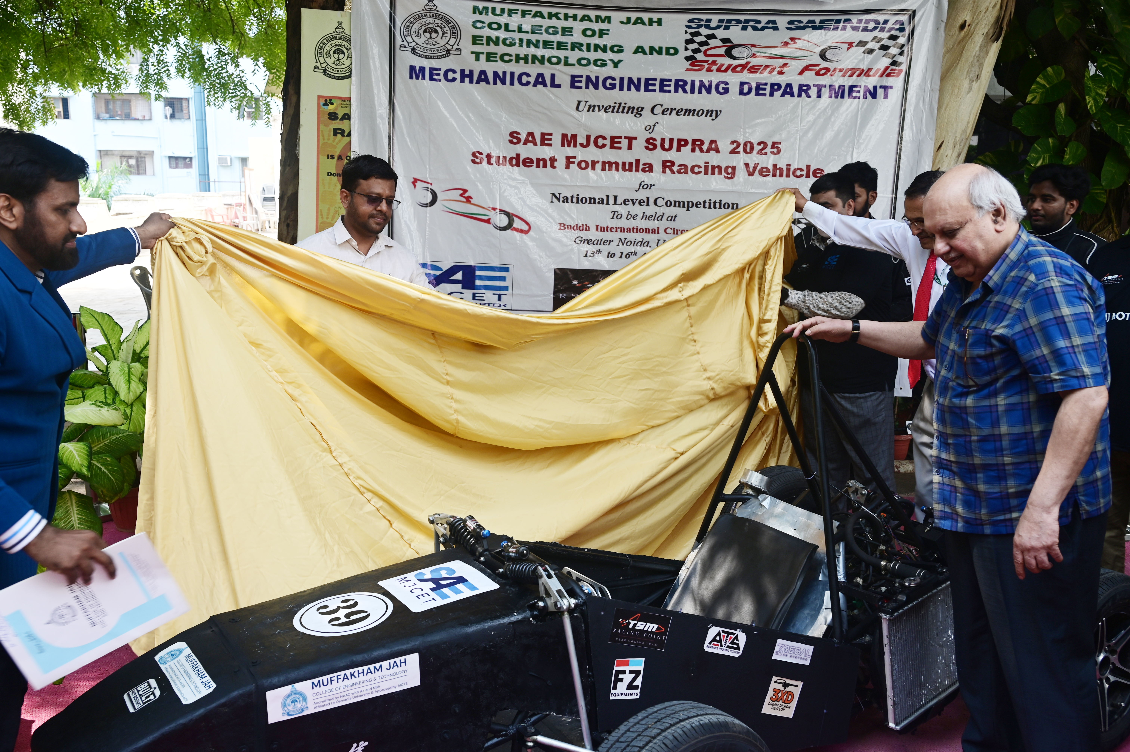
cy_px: 376
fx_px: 1035
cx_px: 565
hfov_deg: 57.3
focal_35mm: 33
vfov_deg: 39.9
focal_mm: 33
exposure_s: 1/125
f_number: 6.3
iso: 200
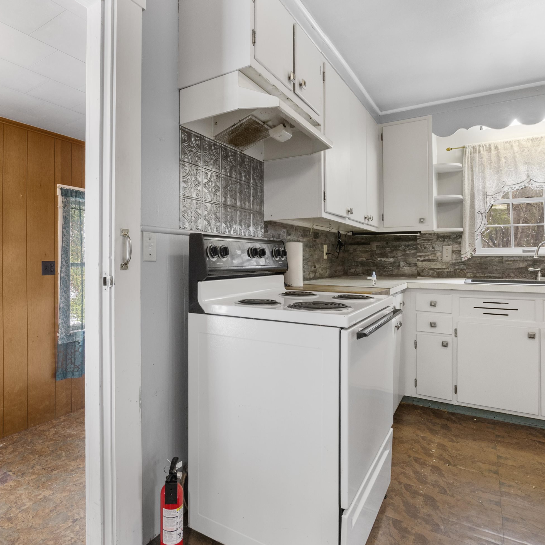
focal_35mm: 20
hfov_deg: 74.2
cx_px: 223
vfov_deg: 74.8
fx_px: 356
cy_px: 265
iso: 64
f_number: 8
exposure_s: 1/3
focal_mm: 10
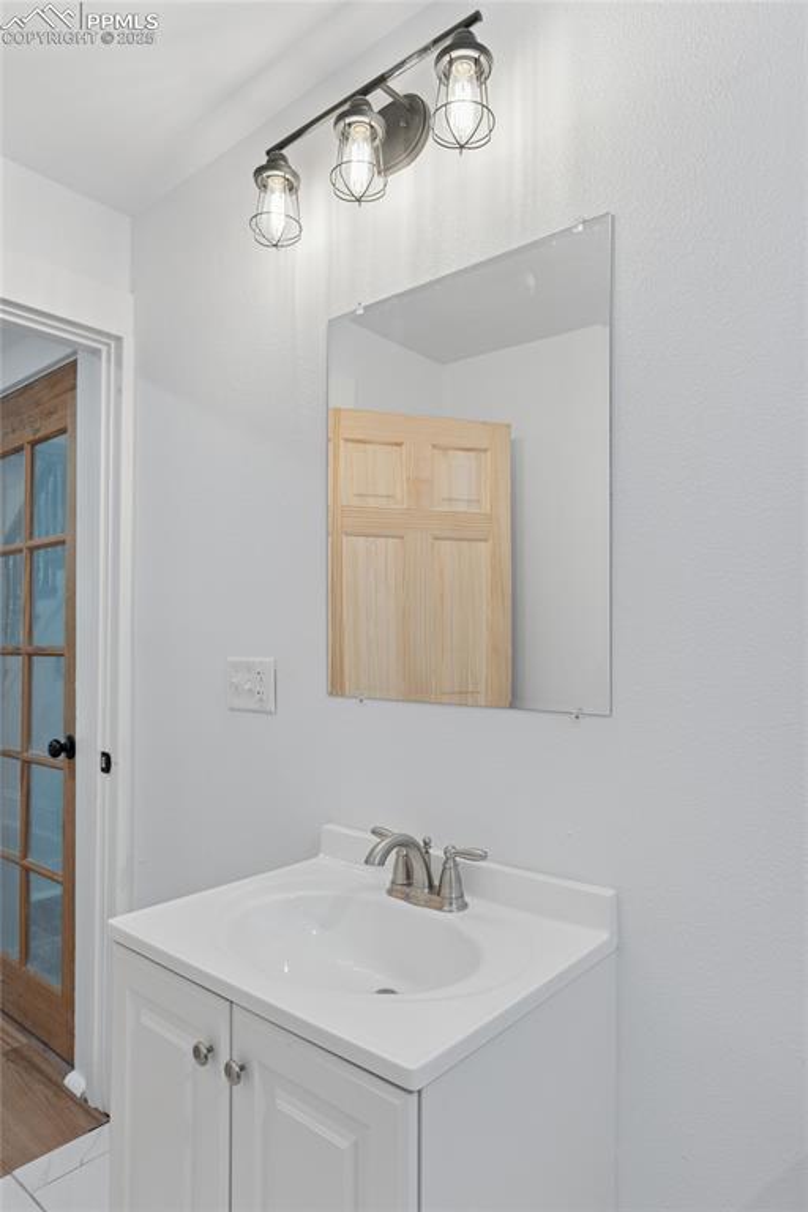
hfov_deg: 57.2
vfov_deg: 78.6
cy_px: 606
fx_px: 741
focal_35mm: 22
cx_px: 404
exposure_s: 1/40
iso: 400
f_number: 8
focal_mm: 22
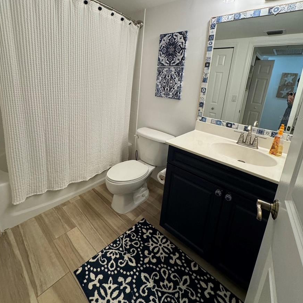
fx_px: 168
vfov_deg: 82.7
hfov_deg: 84.0
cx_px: 148
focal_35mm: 17
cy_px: 118
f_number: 2.2
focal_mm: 2.22
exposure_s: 1/120
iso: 250
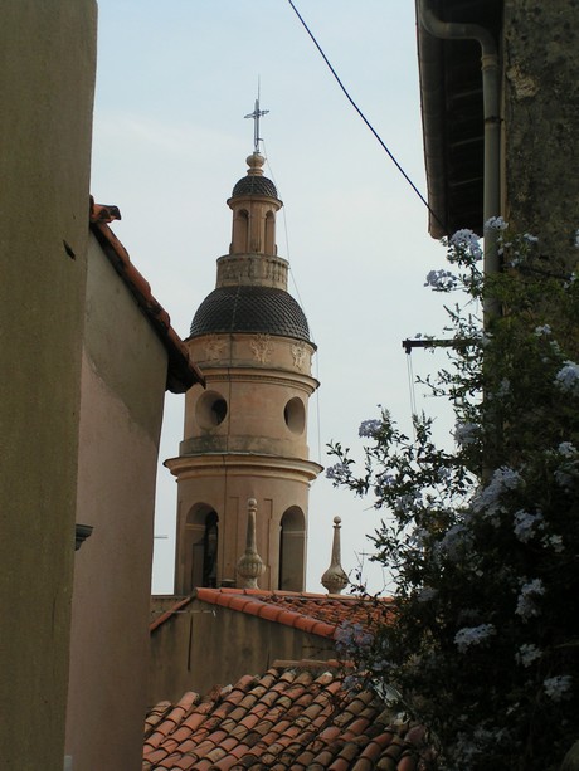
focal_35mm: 79
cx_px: 290
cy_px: 386
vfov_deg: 24.7
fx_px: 1761
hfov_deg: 18.7
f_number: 5
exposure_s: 1/400
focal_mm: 12.1
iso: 50
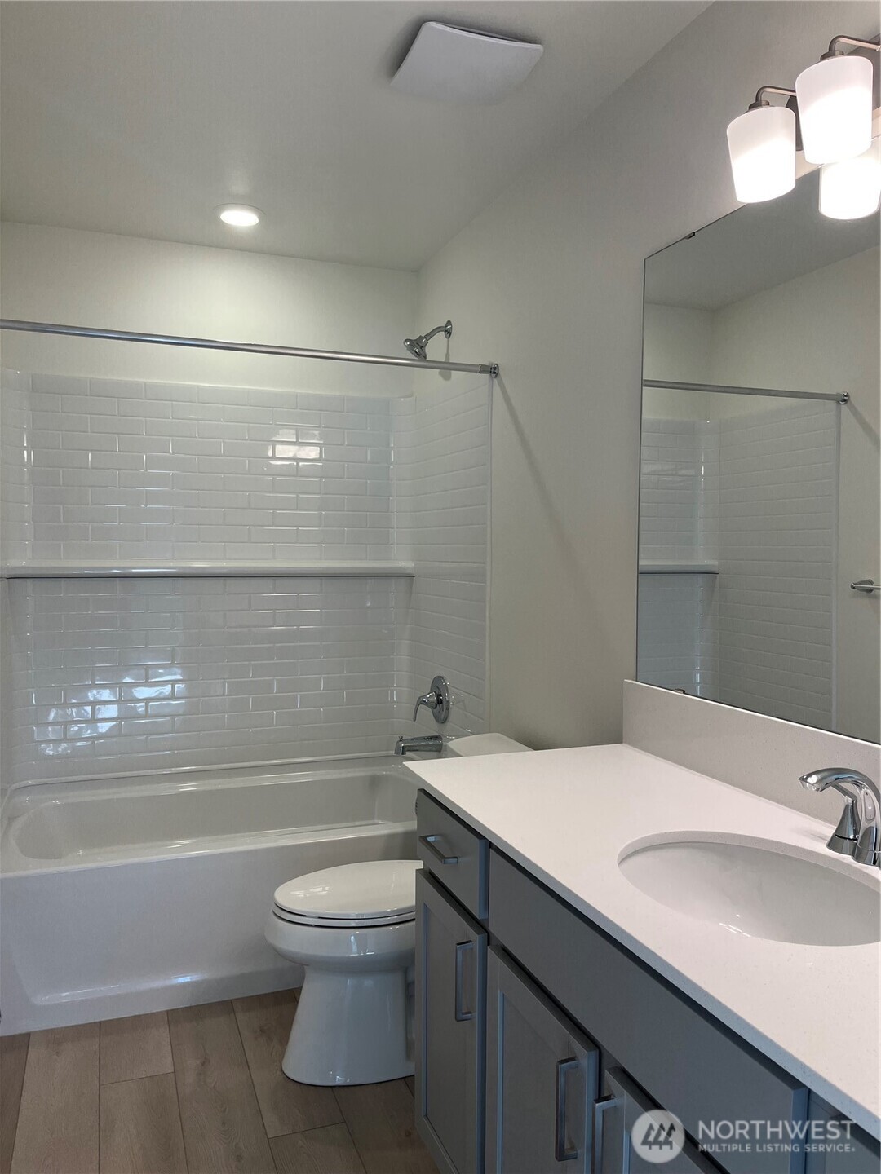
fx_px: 882
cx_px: 440
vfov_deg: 67.3
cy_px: 587
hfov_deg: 53.1
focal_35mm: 26
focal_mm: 5.1
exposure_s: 1/134
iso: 32
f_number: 1.6
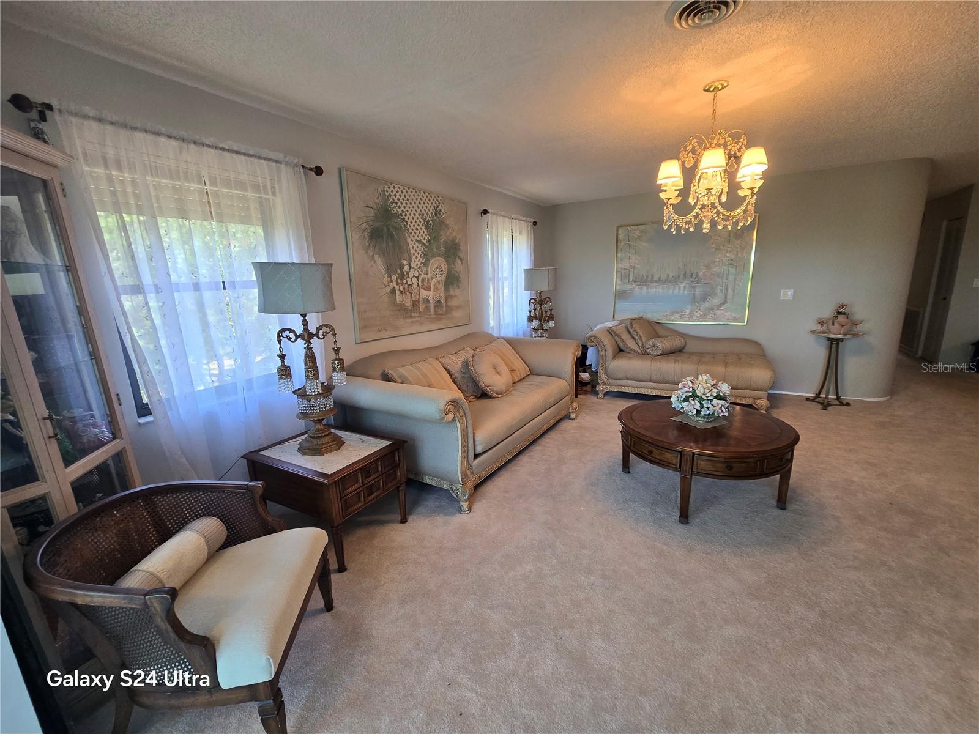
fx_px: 368
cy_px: 367
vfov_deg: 89.9
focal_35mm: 13
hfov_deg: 106.2
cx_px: 490
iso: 125
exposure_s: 1/60
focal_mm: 2.2
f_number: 2.2
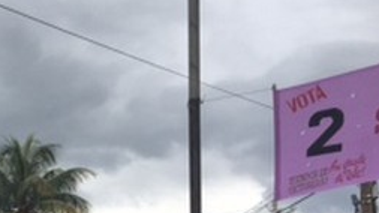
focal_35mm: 103
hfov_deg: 18.4
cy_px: 373
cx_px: -188
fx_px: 1035
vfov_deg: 11.0
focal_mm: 4.15
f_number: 2.2
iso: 25
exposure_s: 1/777
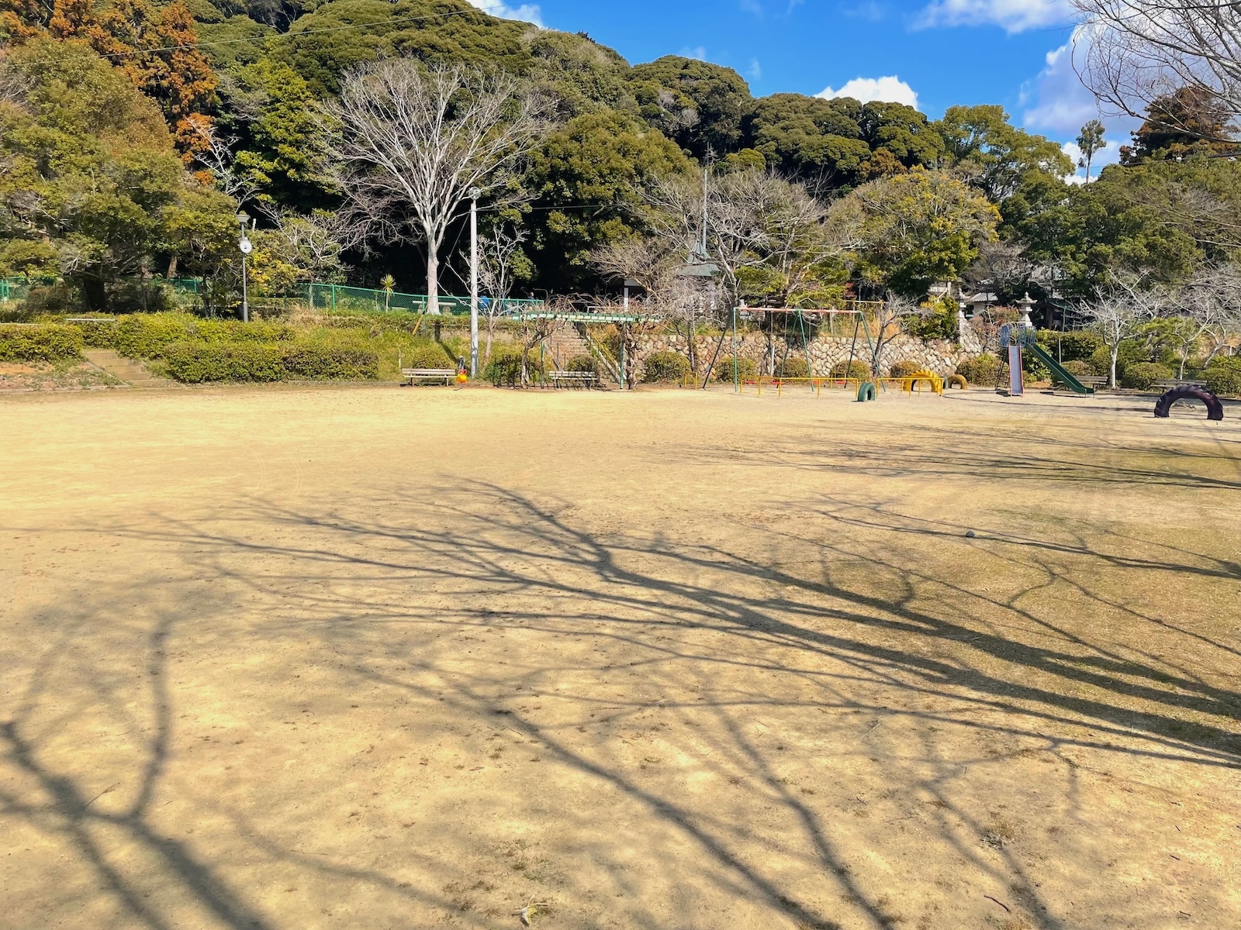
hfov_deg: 67.3
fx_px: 932
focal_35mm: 26
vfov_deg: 53.1
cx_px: 620
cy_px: 465
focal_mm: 4.2
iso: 32
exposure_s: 1/4132
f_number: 1.6
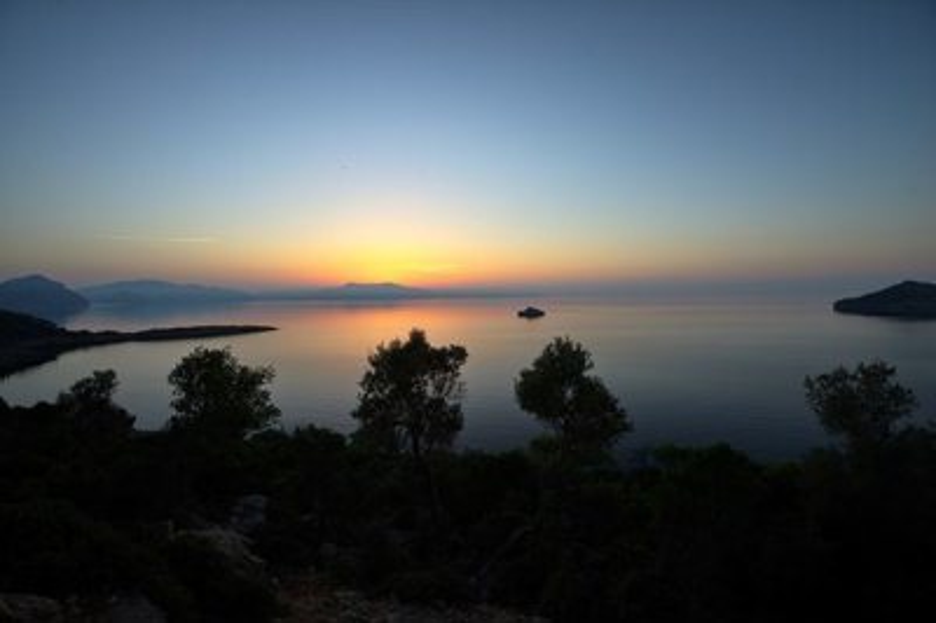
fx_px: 416
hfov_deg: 96.8
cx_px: 468
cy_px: 312
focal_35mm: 16
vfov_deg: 73.6
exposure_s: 1/40
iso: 200
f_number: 9
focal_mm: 16
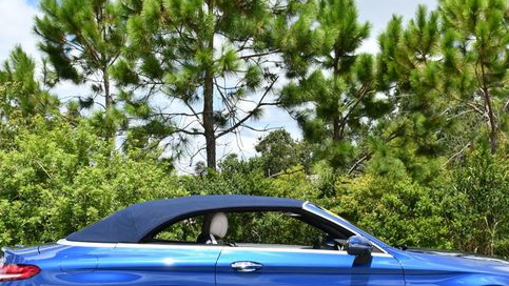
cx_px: 271
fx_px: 1013
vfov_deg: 16.1
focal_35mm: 75
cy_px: 205
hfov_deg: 28.2
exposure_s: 1/250
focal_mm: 27
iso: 100
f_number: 8
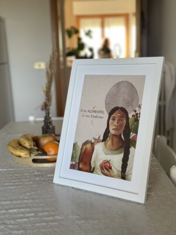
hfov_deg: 30.3
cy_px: 118
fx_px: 325
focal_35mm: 48
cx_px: 88
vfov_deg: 39.7
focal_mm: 6.86
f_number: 1.78
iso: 100
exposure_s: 1/121
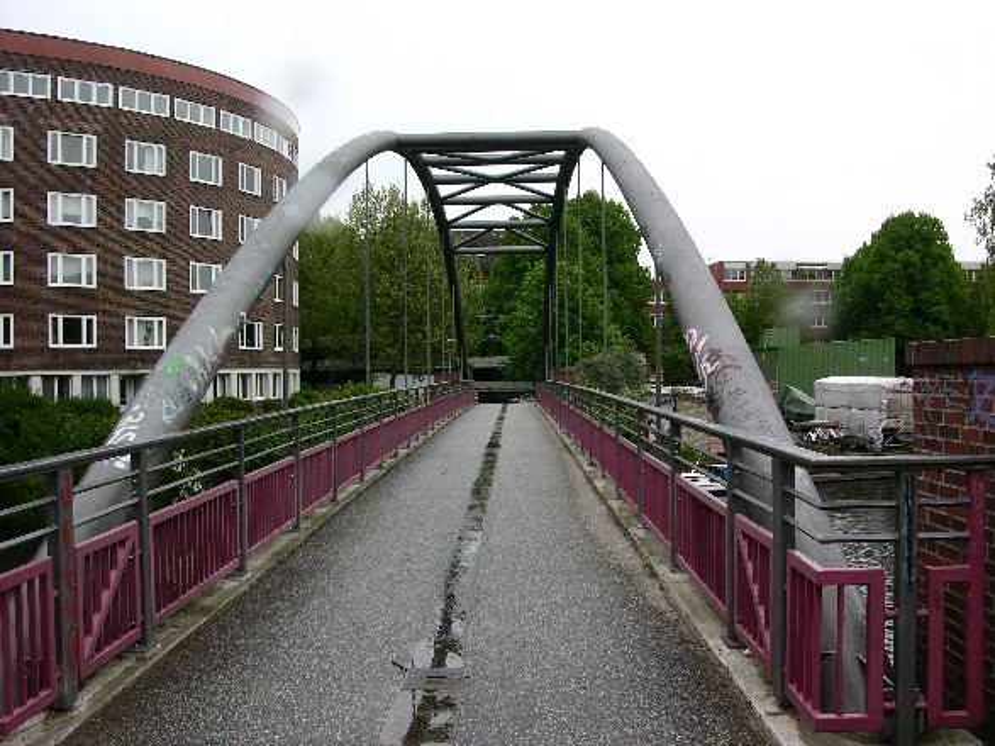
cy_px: 373
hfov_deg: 52.6
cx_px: 498
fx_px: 1006
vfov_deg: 40.7
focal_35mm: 35
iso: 50
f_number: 7.1
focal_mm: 8.9
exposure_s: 1/81.1
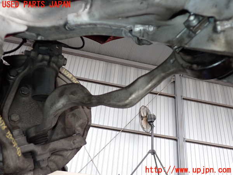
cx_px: 116
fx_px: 202
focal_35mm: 30
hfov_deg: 60.0
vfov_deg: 46.8
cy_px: 88
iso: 400
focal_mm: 5.4
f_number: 2.3
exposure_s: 1/125
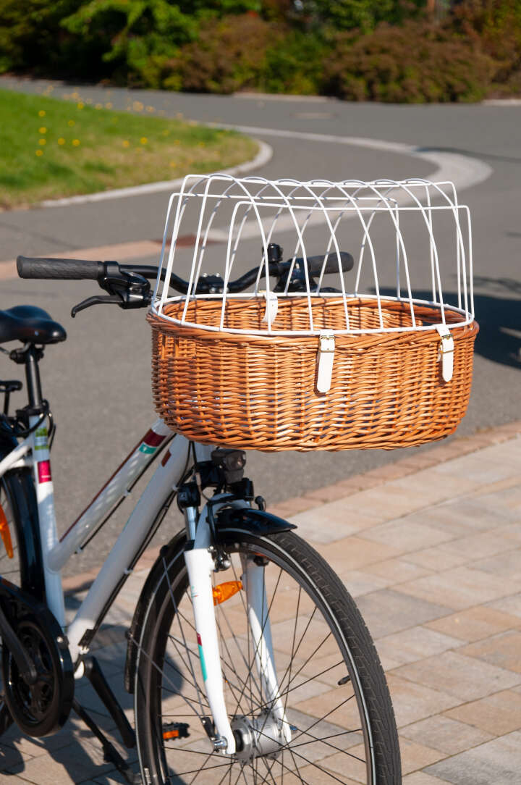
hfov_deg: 15.2
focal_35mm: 90
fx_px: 1959
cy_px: 392
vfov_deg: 22.6
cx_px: 260
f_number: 5
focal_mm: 60
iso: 200
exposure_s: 1/1250
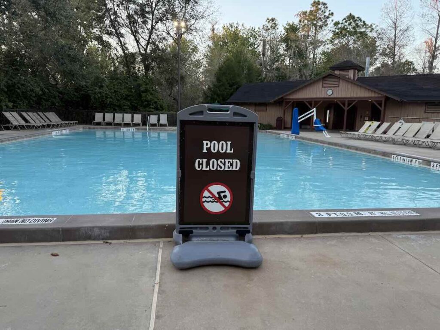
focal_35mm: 24
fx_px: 305
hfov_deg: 71.6
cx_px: 220
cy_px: 165
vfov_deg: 56.8
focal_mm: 6.76
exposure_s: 1/149
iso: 80
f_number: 1.78
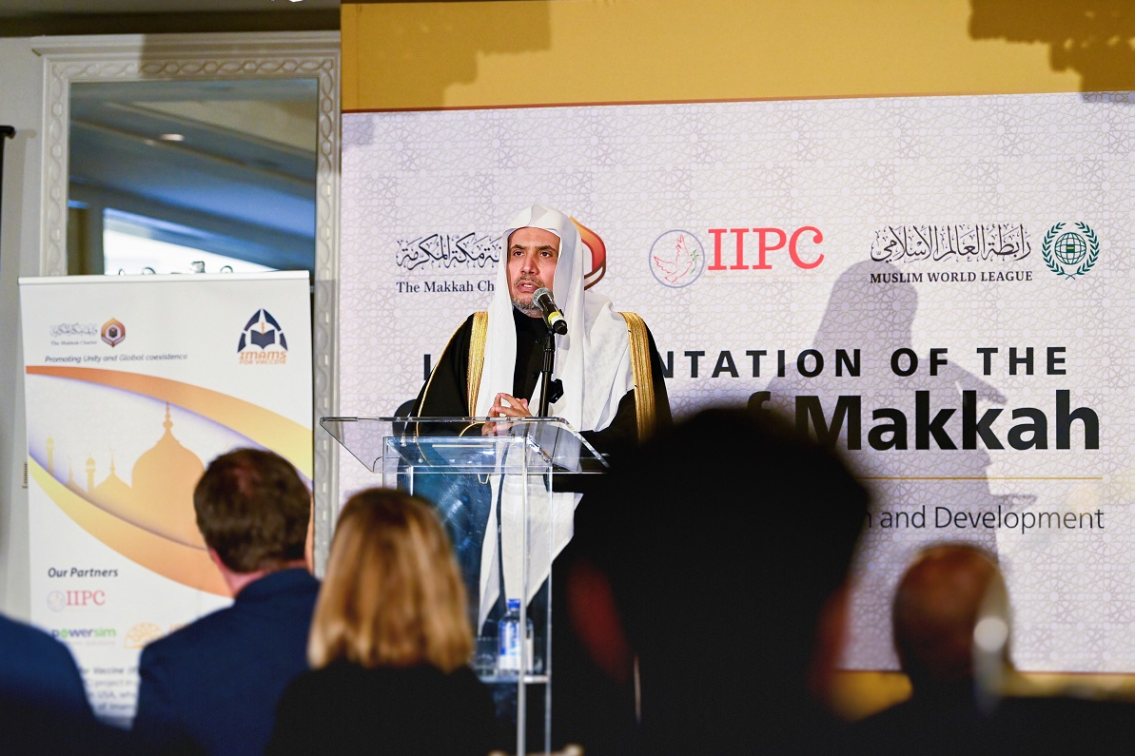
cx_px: 568
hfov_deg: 12.0
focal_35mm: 171
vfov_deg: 8.0
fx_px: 5390
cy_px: 379
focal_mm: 170
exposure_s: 1/400
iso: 7200
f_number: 4
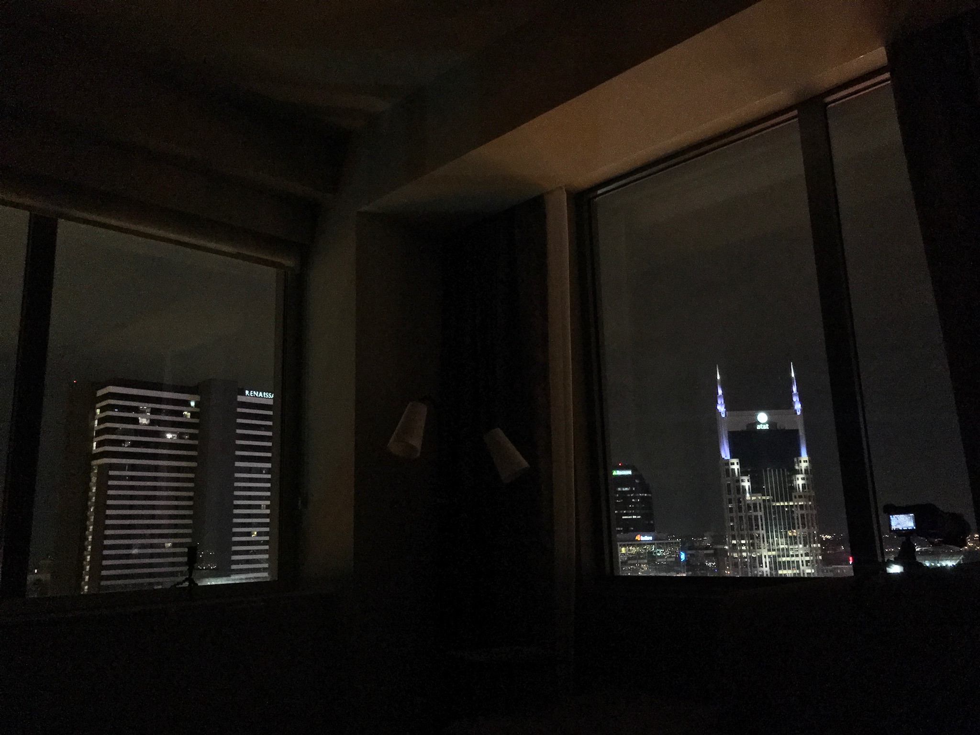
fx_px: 793
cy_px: 368
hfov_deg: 63.4
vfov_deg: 49.7
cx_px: 490
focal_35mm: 28
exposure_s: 1/15
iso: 800
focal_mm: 3.99
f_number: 1.8
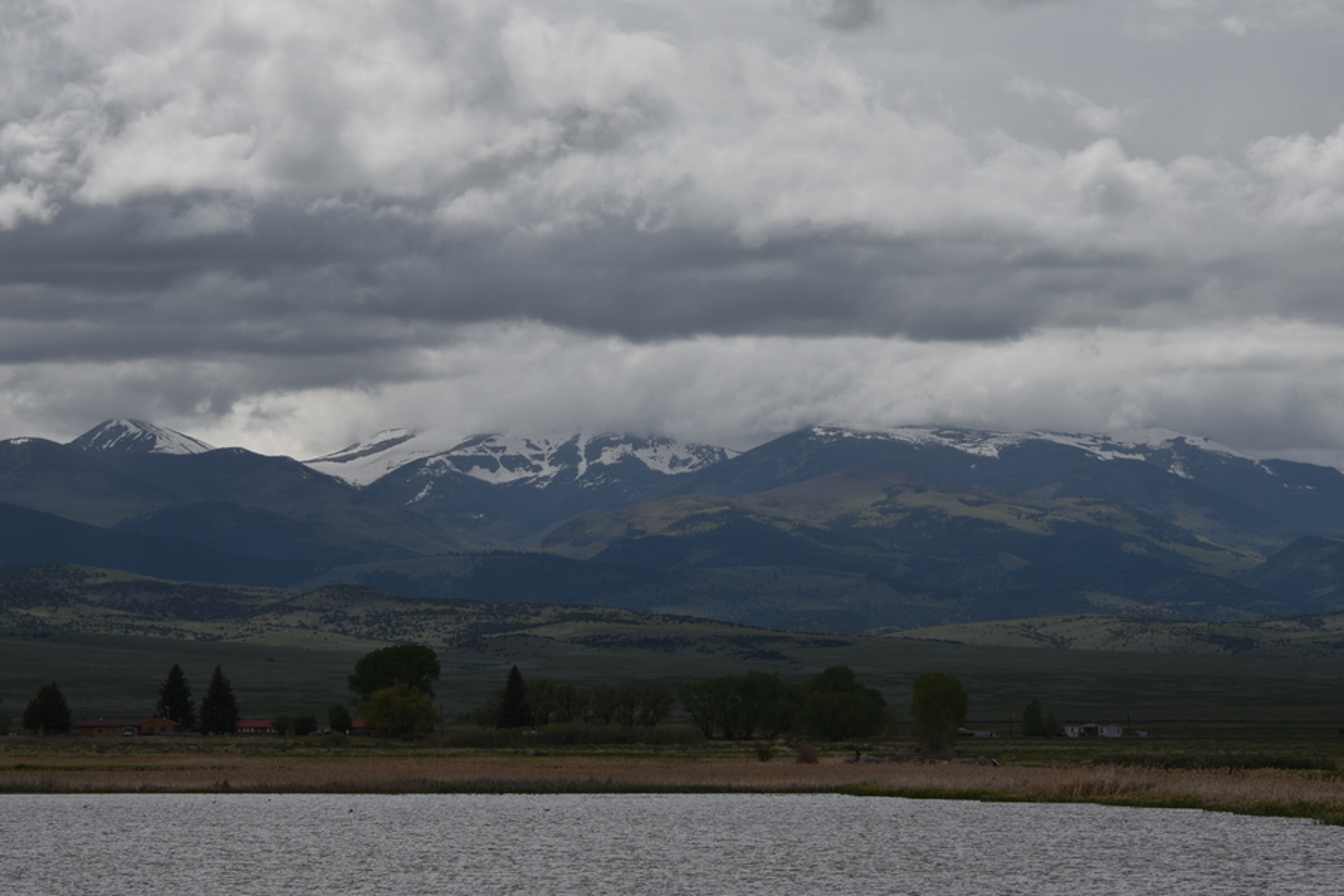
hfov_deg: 14.4
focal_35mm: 142
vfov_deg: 9.7
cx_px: 643
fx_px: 5302
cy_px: 309
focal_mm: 100
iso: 100
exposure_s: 1/500
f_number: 11
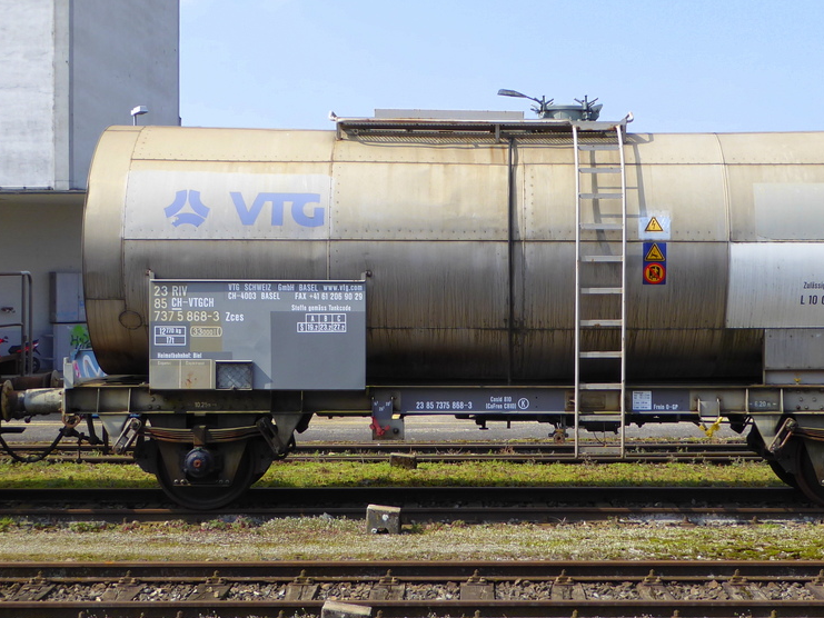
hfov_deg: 28.5
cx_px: 509
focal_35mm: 68
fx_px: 1619
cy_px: 295
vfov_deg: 21.6
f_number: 3.8
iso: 80
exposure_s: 1/400
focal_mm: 7.2
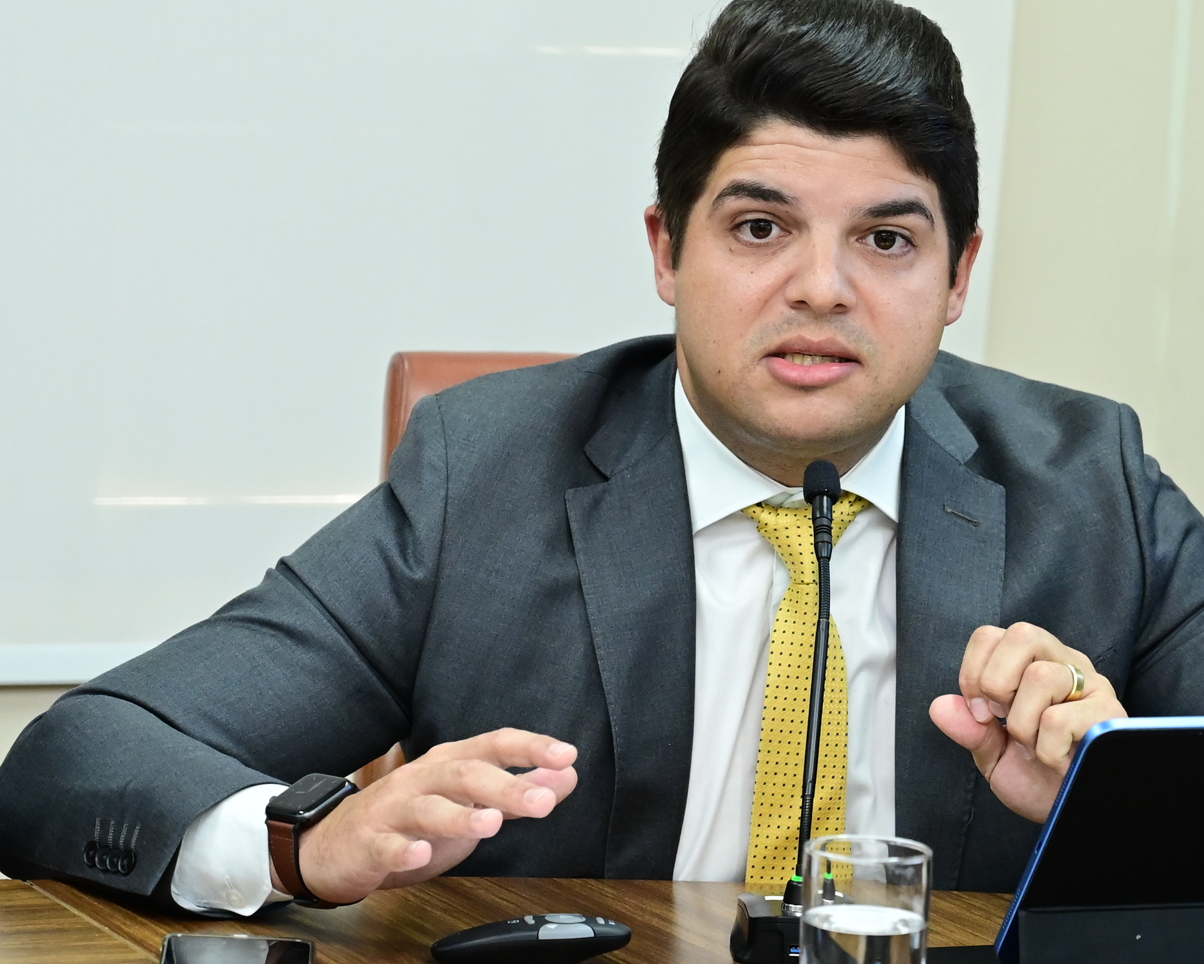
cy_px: 567
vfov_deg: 9.9
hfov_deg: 12.4
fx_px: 5559
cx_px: 739
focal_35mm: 156
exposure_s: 1/200
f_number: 4
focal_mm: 70
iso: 3200
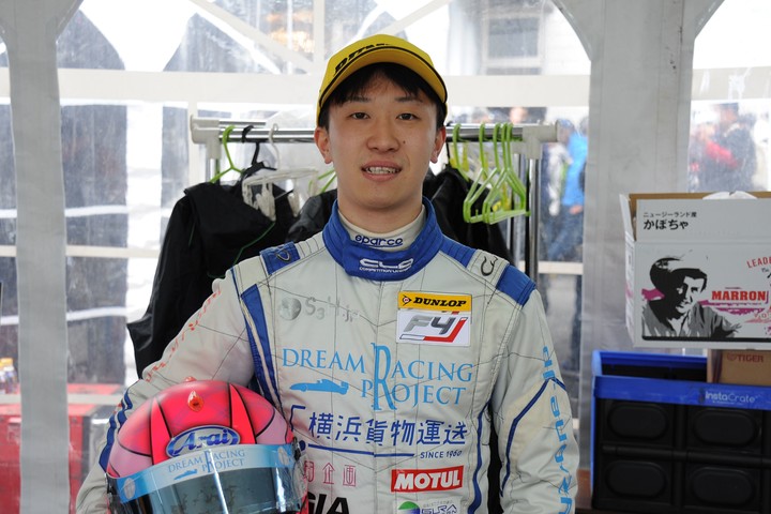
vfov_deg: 23.4
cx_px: 386
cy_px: 257
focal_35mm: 58
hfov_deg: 34.5
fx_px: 1242
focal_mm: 58
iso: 400
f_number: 5.6
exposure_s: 1/125
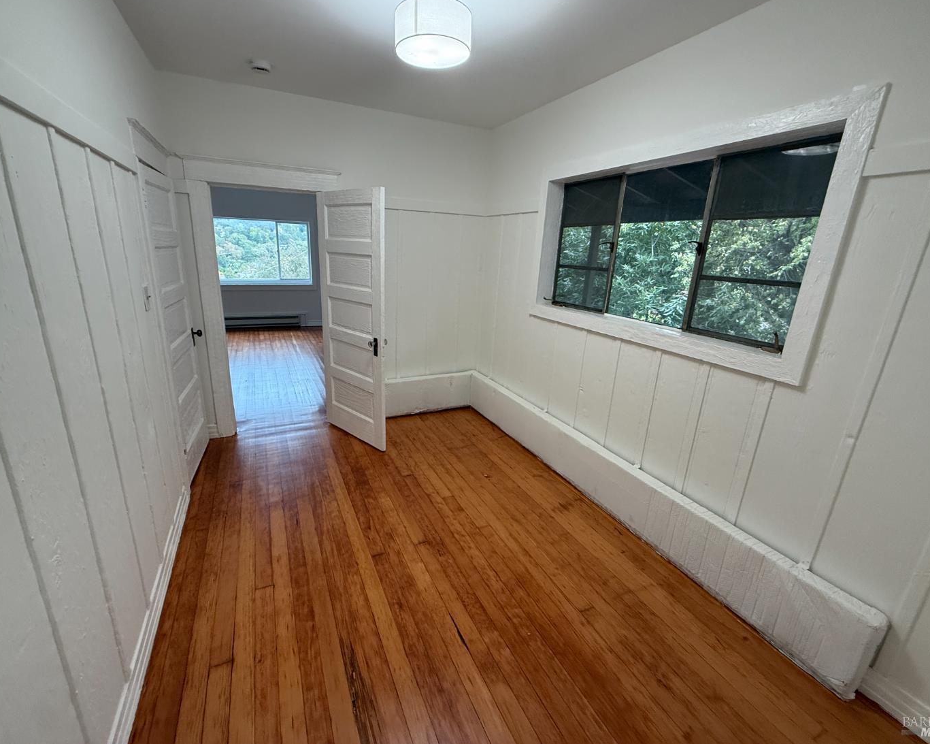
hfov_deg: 96.8
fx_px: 413
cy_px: 363
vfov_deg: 84.0
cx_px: 448
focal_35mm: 15
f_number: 2.2
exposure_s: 1/120
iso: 200
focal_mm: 2.22
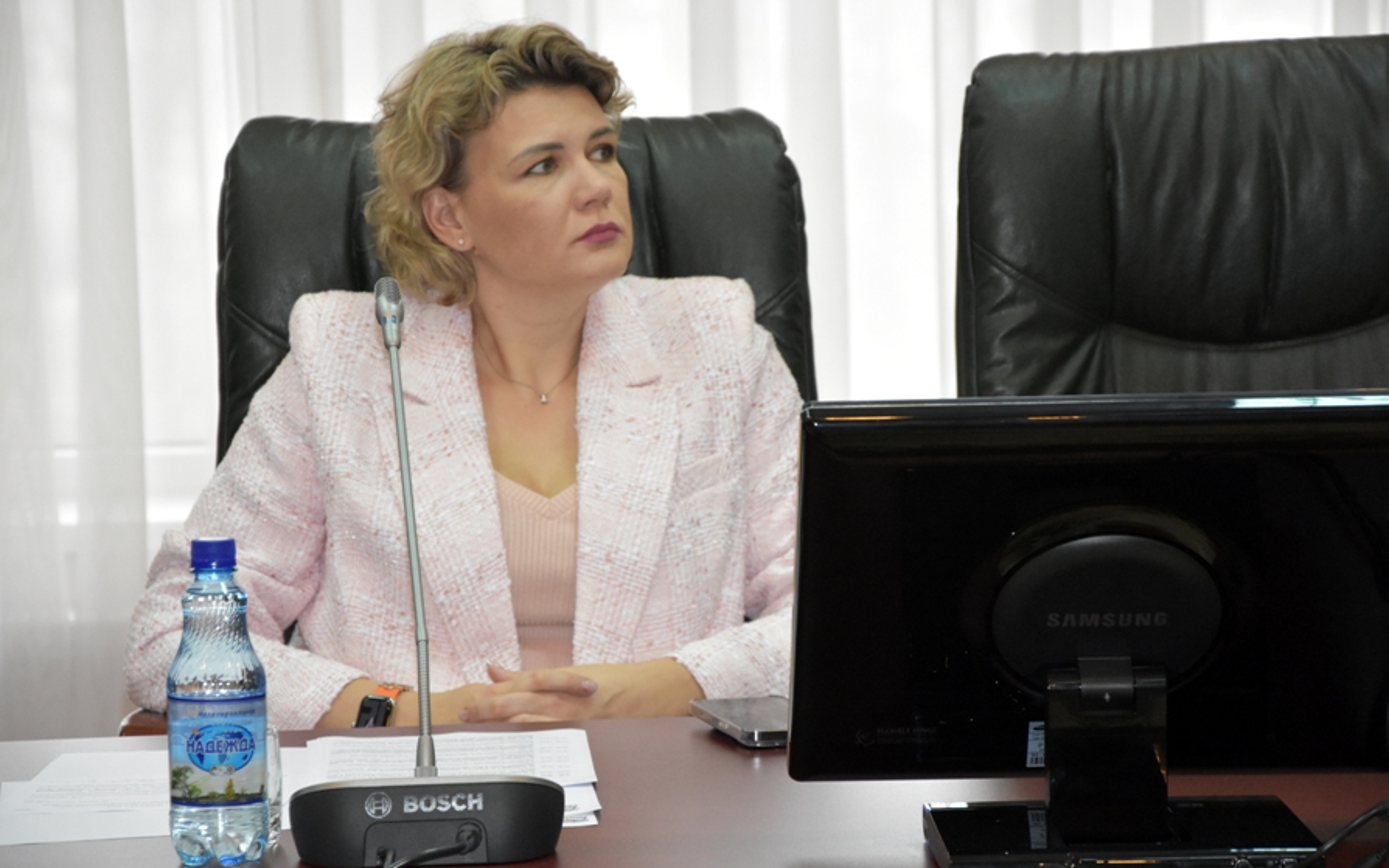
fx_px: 6115
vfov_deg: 8.1
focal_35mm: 162
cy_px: 419
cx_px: 693
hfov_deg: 13.0
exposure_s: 1/160
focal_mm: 105
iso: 3200
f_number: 7.1
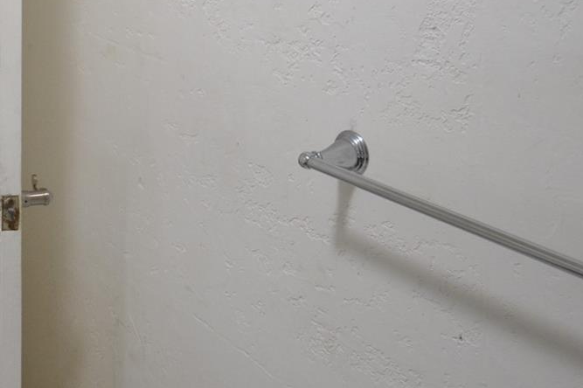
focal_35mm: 61
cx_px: 0
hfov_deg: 30.5
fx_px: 991
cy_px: 9
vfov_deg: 21.5
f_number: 4.2
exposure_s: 1/60
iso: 1000
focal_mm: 17
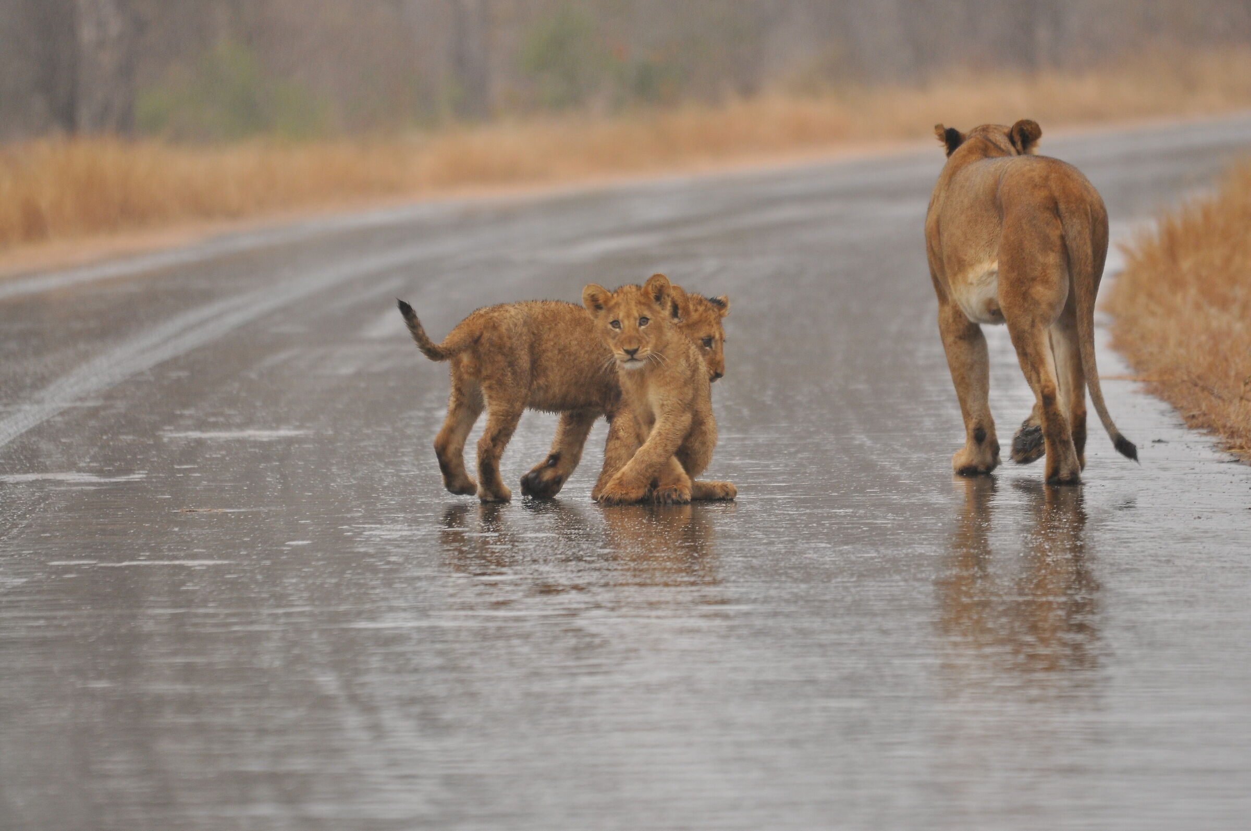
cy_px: 416
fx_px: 20824
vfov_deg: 2.3
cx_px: 626
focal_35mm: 600
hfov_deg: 3.4
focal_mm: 400
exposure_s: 1/80
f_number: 5.6
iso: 400
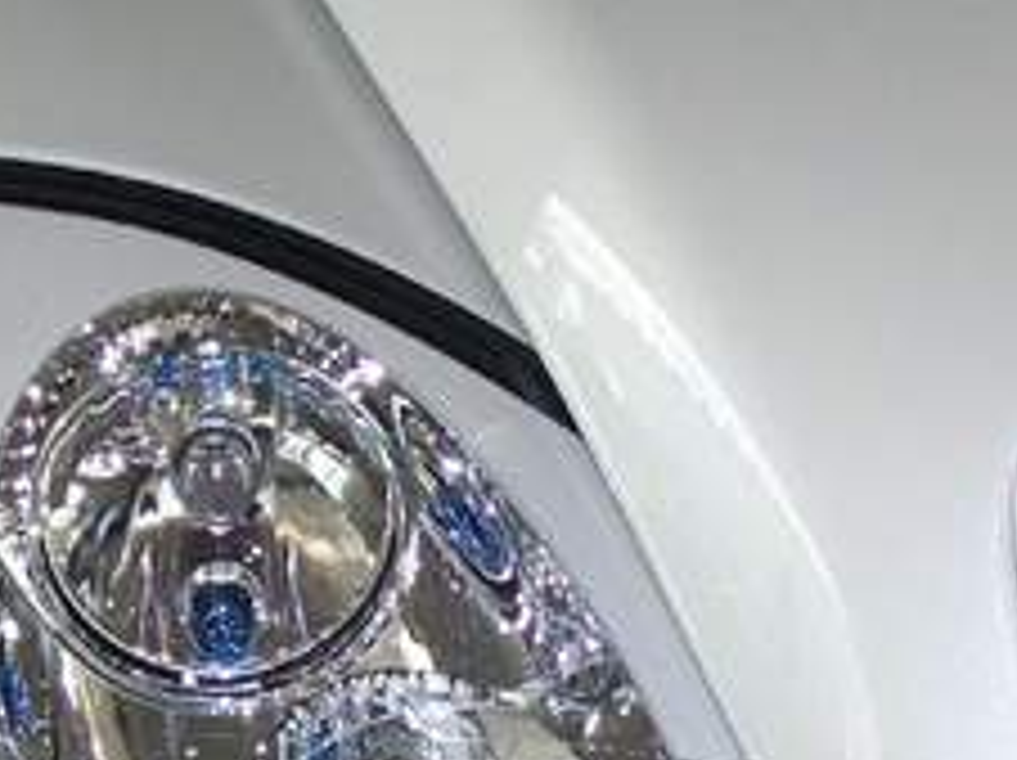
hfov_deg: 8.7
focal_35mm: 227
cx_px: 522
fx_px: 6662
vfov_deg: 6.5
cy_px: 697
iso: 80
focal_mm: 10.7
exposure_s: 1/73
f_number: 3.2
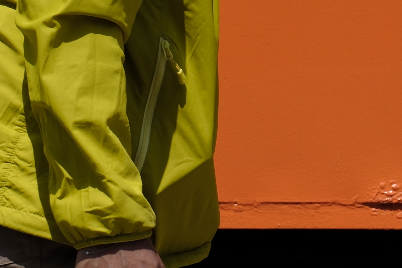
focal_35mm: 430
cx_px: 712
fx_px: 4801
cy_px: 204
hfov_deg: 4.7
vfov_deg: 3.2
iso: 160
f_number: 5.6
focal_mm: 70
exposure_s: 1/1100
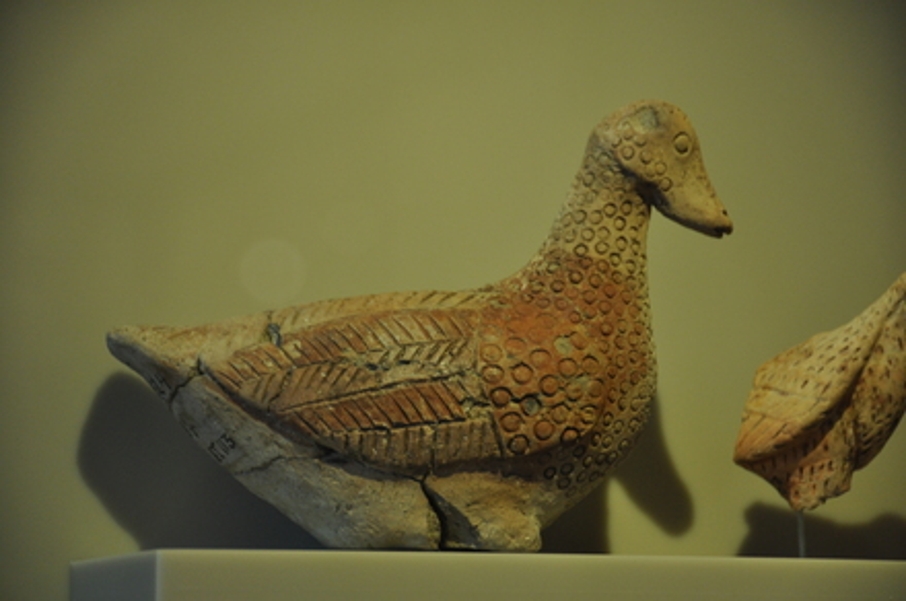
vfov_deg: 8.1
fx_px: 4222
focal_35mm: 168
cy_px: 300
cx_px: 453
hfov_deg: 12.2
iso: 800
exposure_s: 1/15
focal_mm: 112
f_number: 5.3
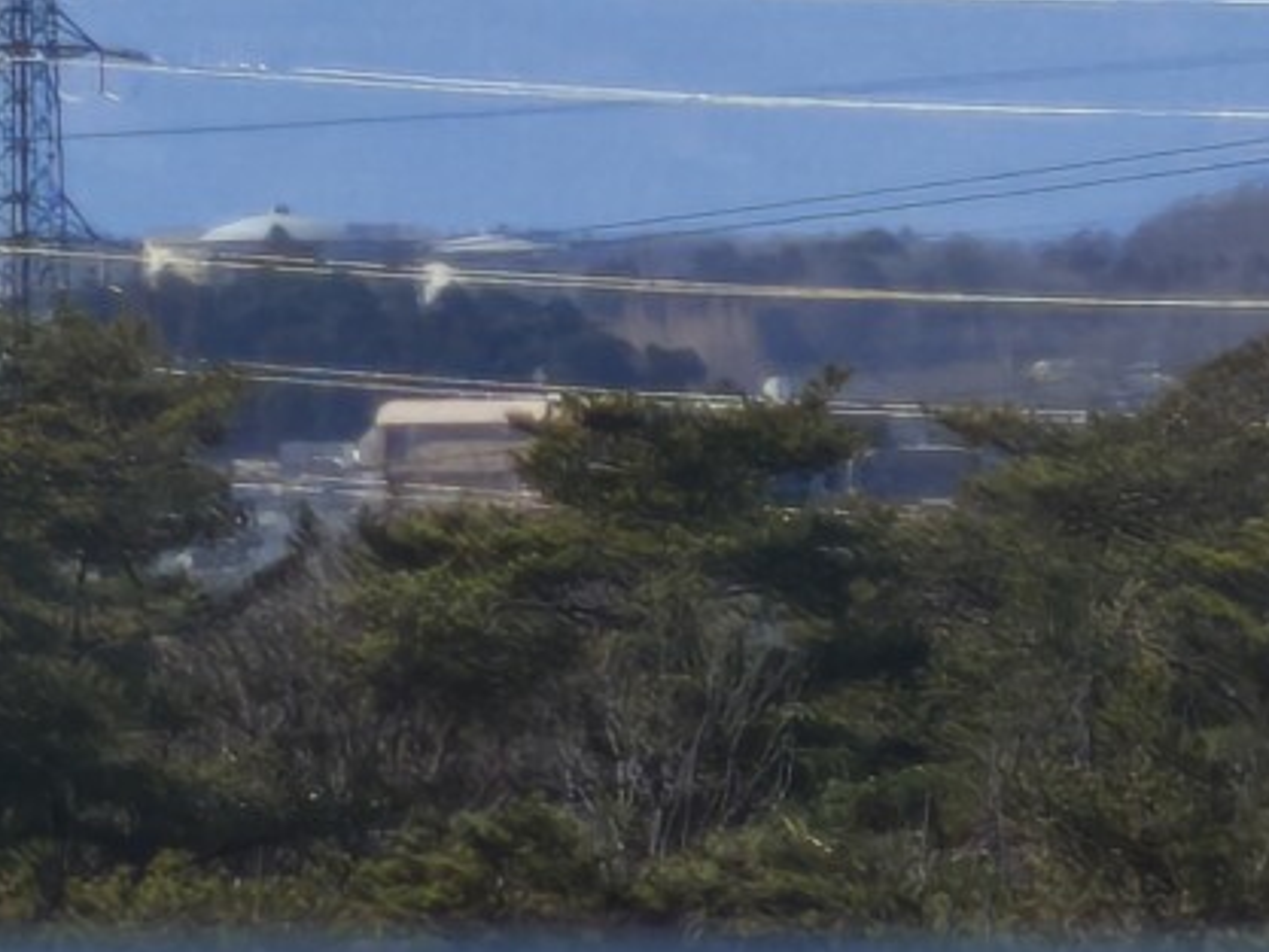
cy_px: -292
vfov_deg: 1.7
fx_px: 32306
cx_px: -441
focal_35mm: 881
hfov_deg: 2.2
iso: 50
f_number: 2
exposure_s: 1/422
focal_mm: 8.8
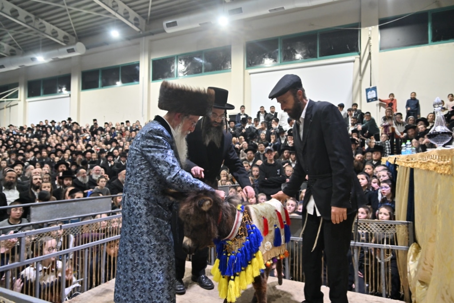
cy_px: 152
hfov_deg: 73.7
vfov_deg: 53.1
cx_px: 227
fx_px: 303
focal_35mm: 24
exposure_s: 1/160
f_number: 4
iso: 800
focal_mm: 24
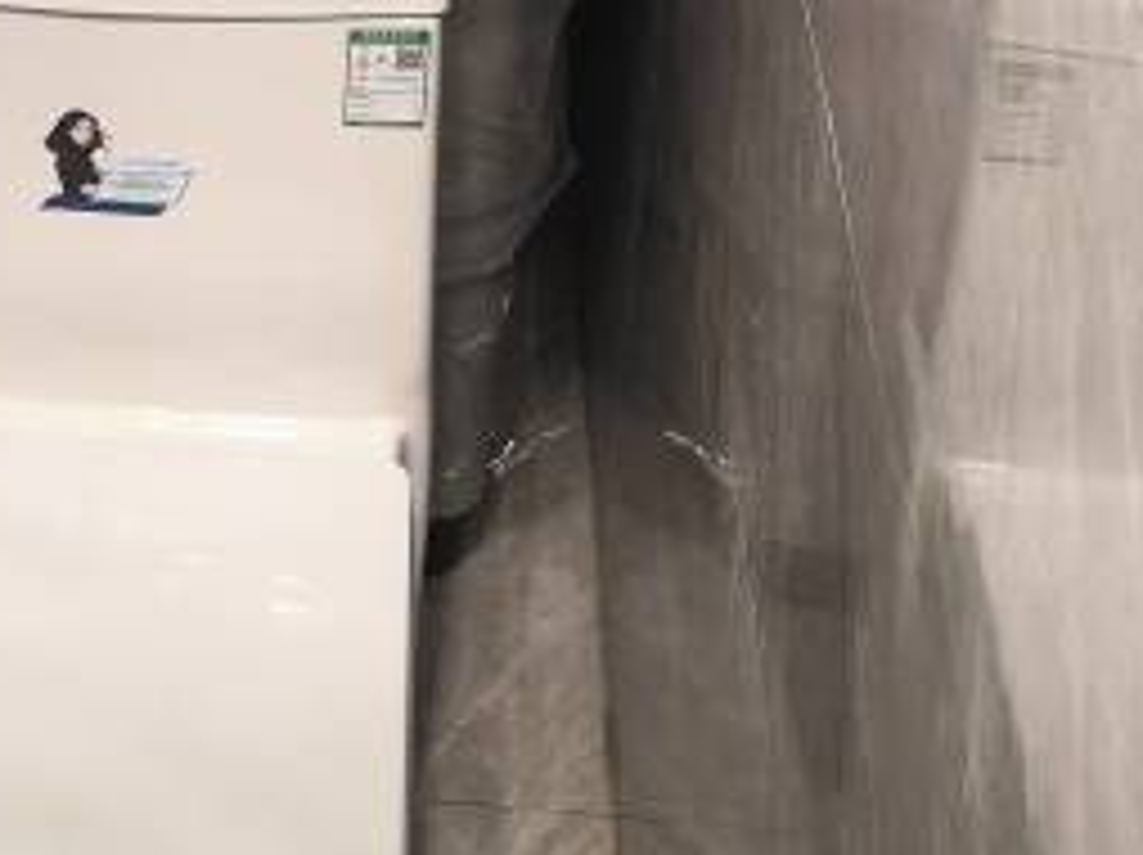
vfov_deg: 16.9
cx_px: 81
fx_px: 2705
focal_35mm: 82
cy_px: -270
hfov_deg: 23.2
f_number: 1.8
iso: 64
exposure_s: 1/100
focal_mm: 4.75
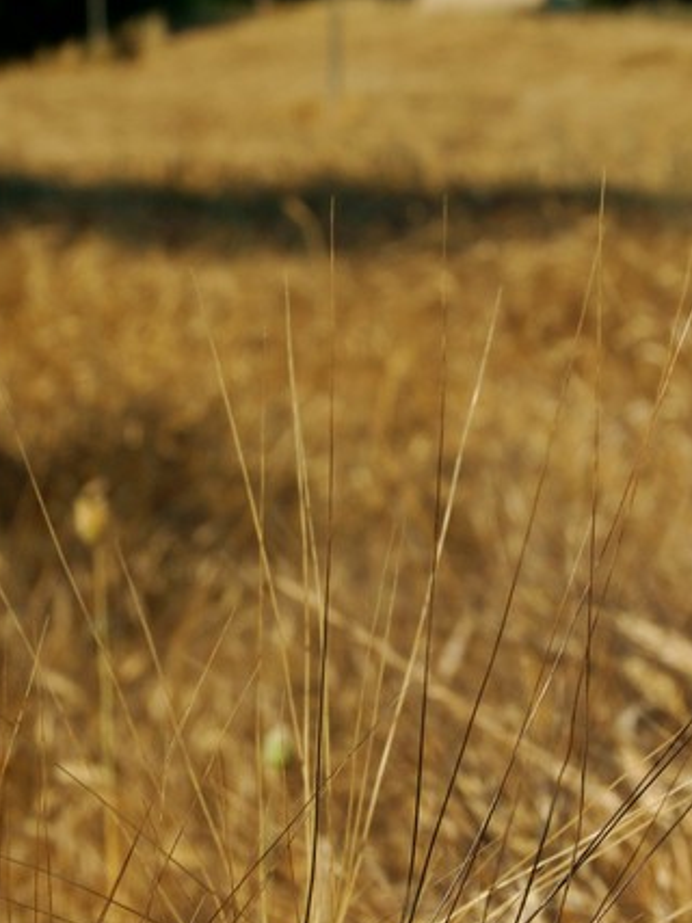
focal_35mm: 159
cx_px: 285
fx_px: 4240
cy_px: 707
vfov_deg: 12.4
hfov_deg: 9.3
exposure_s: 1/250
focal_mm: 46
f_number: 11
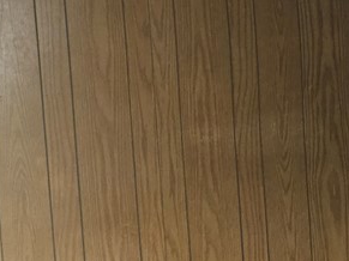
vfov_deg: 18.2
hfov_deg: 24.1
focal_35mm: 81
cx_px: 142
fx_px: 816
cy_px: 95
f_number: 1.8
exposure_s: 1/9.99
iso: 250
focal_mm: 5.4
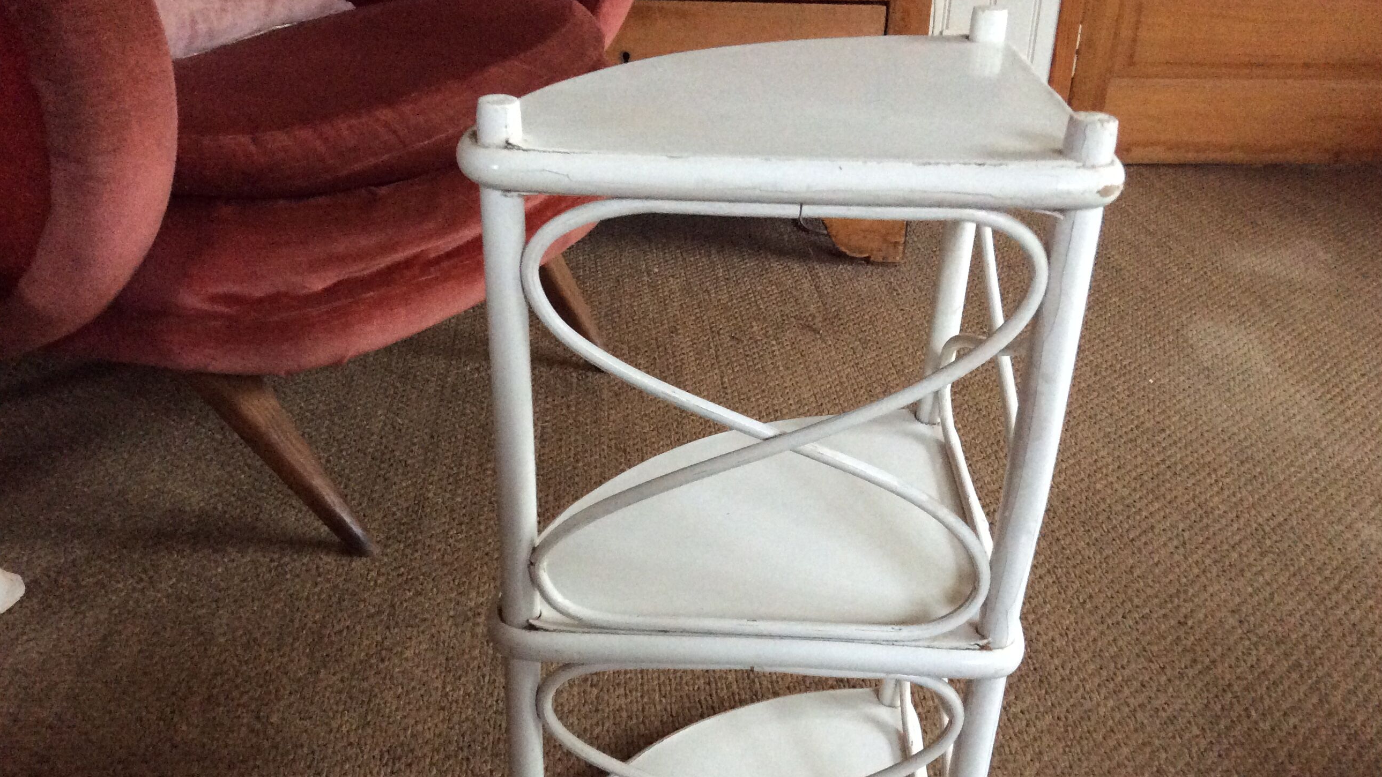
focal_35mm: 35
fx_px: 1283
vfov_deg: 33.5
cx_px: 693
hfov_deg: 56.6
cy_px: 508
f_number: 2.4
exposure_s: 1/25
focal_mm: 3.3
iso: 250
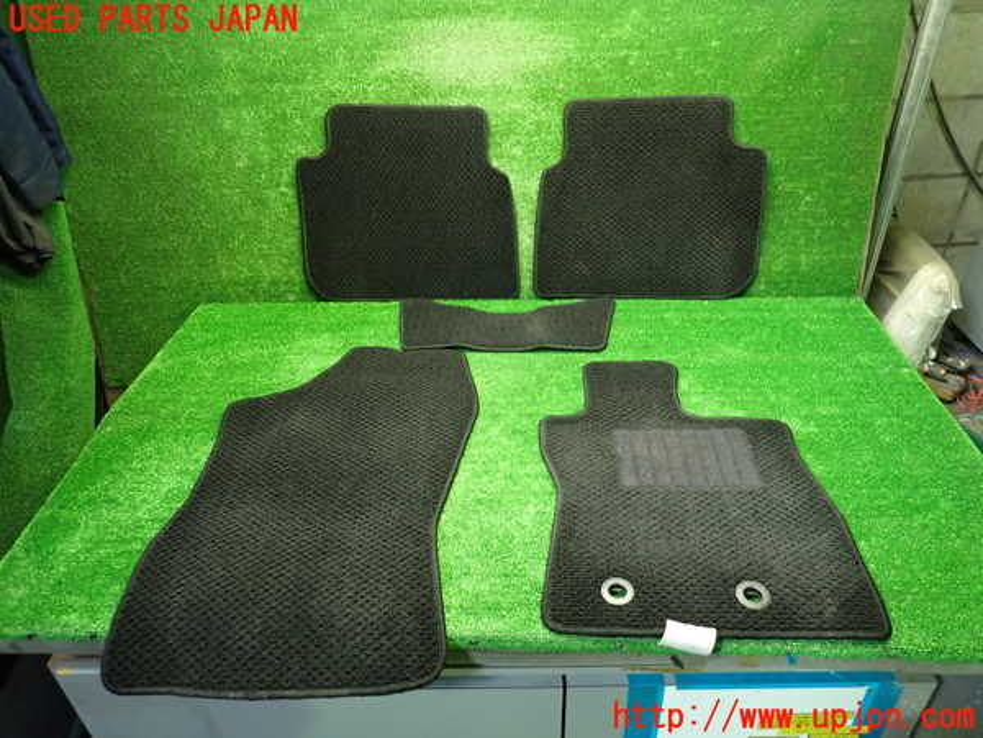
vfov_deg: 54.9
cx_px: 492
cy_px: 369
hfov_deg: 69.4
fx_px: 710
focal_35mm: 25
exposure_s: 1/30
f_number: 2
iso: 400
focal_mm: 4.5
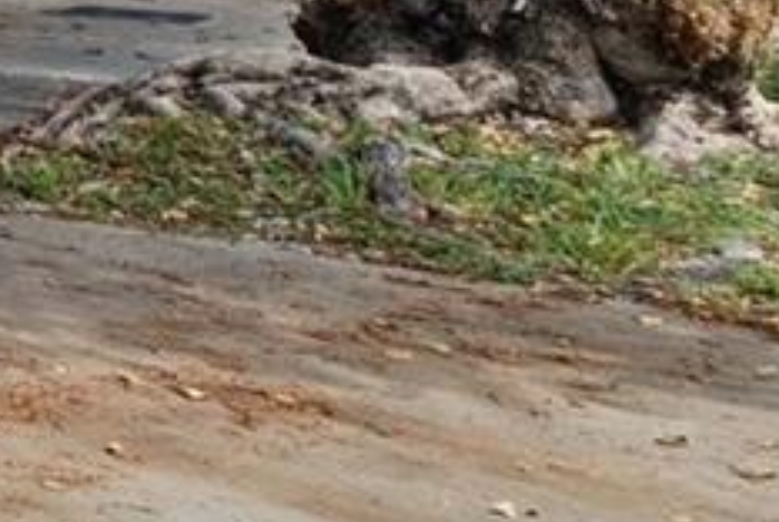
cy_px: -293
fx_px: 2080
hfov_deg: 10.2
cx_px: -1802
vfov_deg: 13.4
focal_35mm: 96
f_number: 9
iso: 100
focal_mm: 14
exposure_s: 1/320
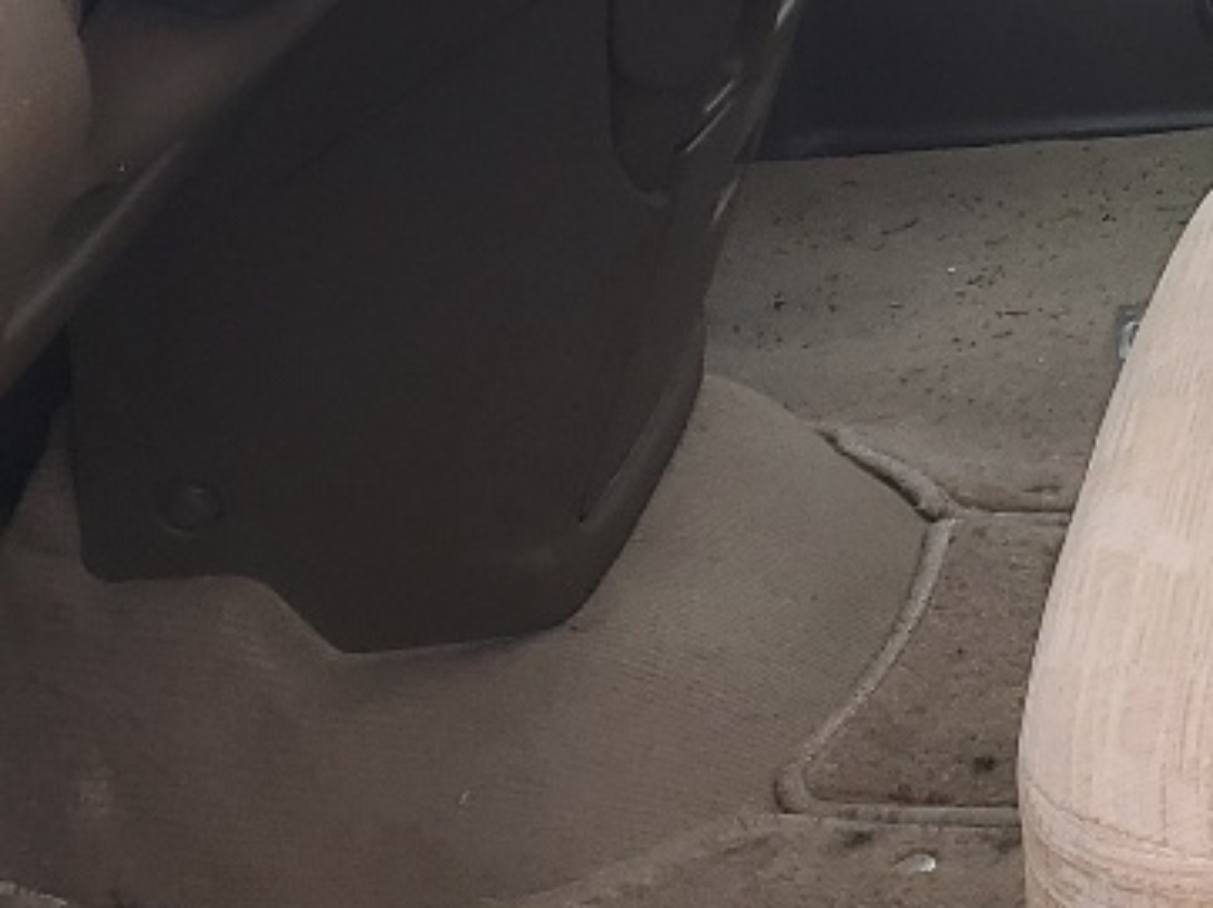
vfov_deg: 12.4
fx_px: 4027
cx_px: 1608
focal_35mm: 115
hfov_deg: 16.2
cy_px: -359
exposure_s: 1/233
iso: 50
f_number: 1.5
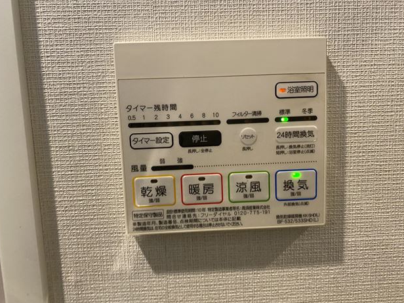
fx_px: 315
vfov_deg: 51.3
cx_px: 203
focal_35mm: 27
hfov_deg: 65.3
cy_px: 156
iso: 250
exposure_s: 1/50
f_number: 1.8
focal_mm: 4.25
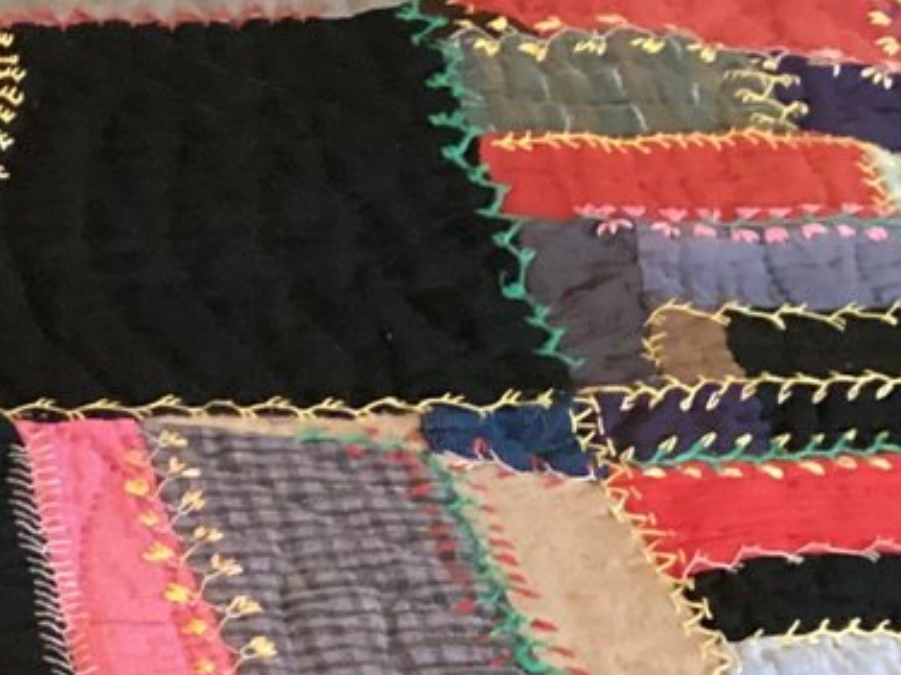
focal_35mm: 125
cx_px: -535
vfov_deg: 11.5
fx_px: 3253
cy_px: 921
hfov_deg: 14.5
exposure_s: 1/30
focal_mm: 3.3
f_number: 2.4
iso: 500
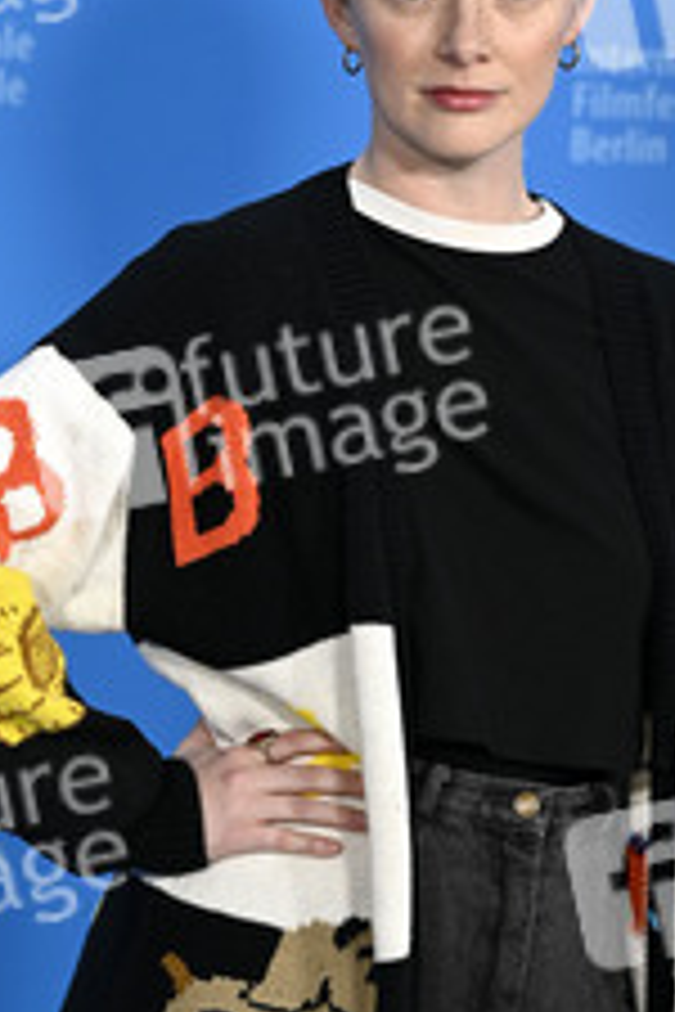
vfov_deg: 9.3
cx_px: 387
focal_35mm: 222
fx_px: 6243
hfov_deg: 6.2
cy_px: 639
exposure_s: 1/640
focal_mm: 125
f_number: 3.5
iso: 1600
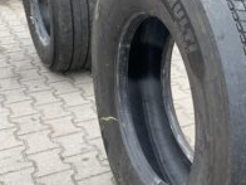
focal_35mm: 57
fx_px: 405
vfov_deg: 25.7
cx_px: 218
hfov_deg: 32.2
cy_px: 96
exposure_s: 1/225
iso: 25
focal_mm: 4.25
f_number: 1.8
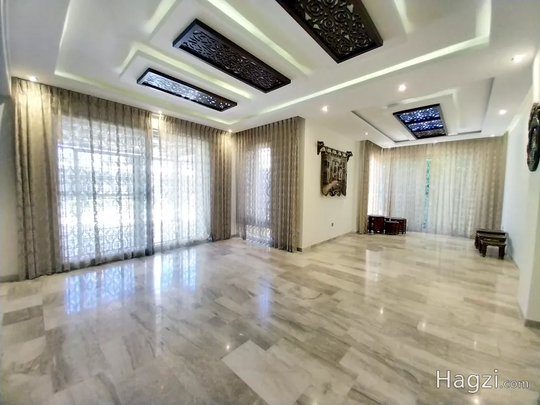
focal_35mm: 13
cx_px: 270
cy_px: 202
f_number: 2.2
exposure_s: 1/33
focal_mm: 1.3
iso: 200
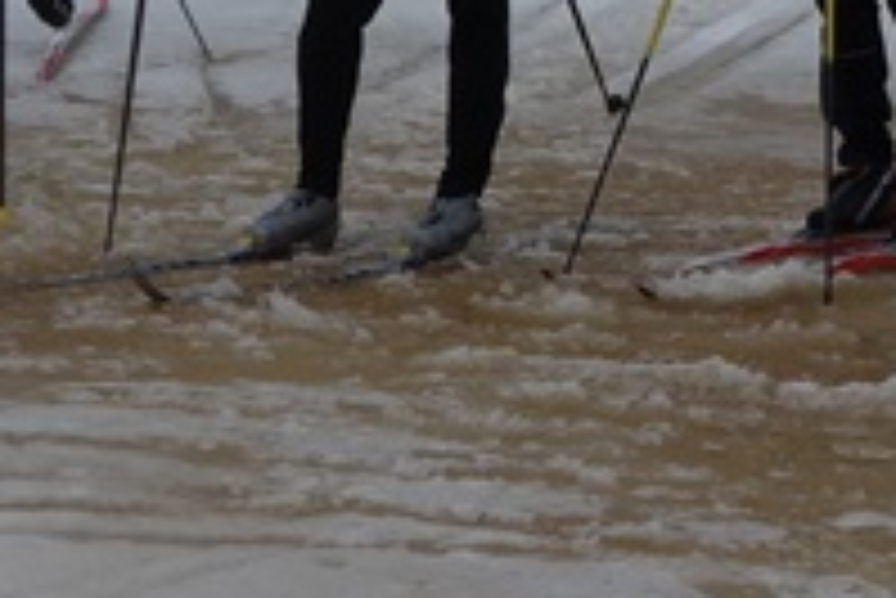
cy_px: -286
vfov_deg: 7.9
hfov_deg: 12.0
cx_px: 792
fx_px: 4234
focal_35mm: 170
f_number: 5.6
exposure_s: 1/640
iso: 125
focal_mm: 12.32
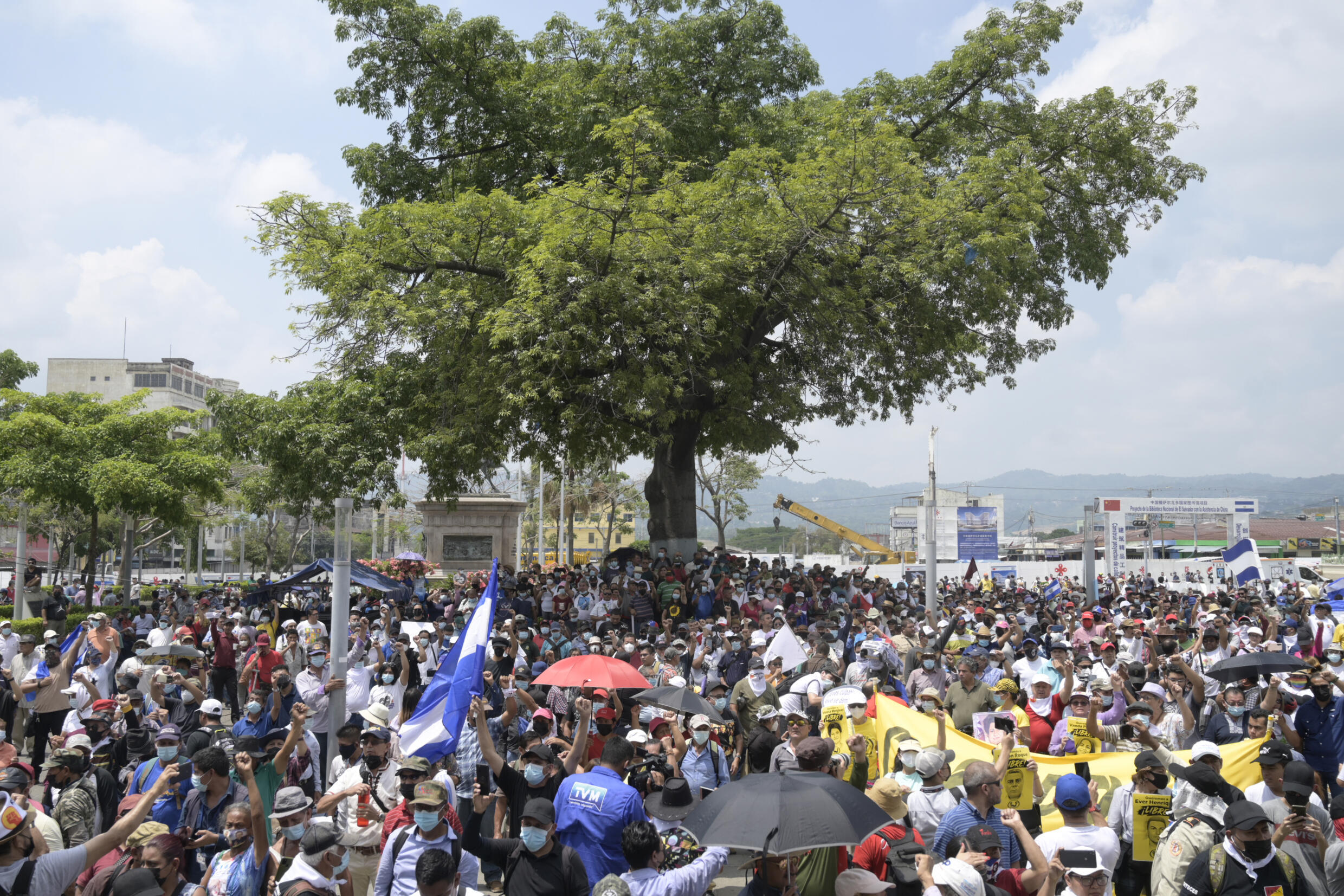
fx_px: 1157
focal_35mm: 31
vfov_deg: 42.3
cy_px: 448
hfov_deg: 60.3
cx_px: 672
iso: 125
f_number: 5
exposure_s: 1/640
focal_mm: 31
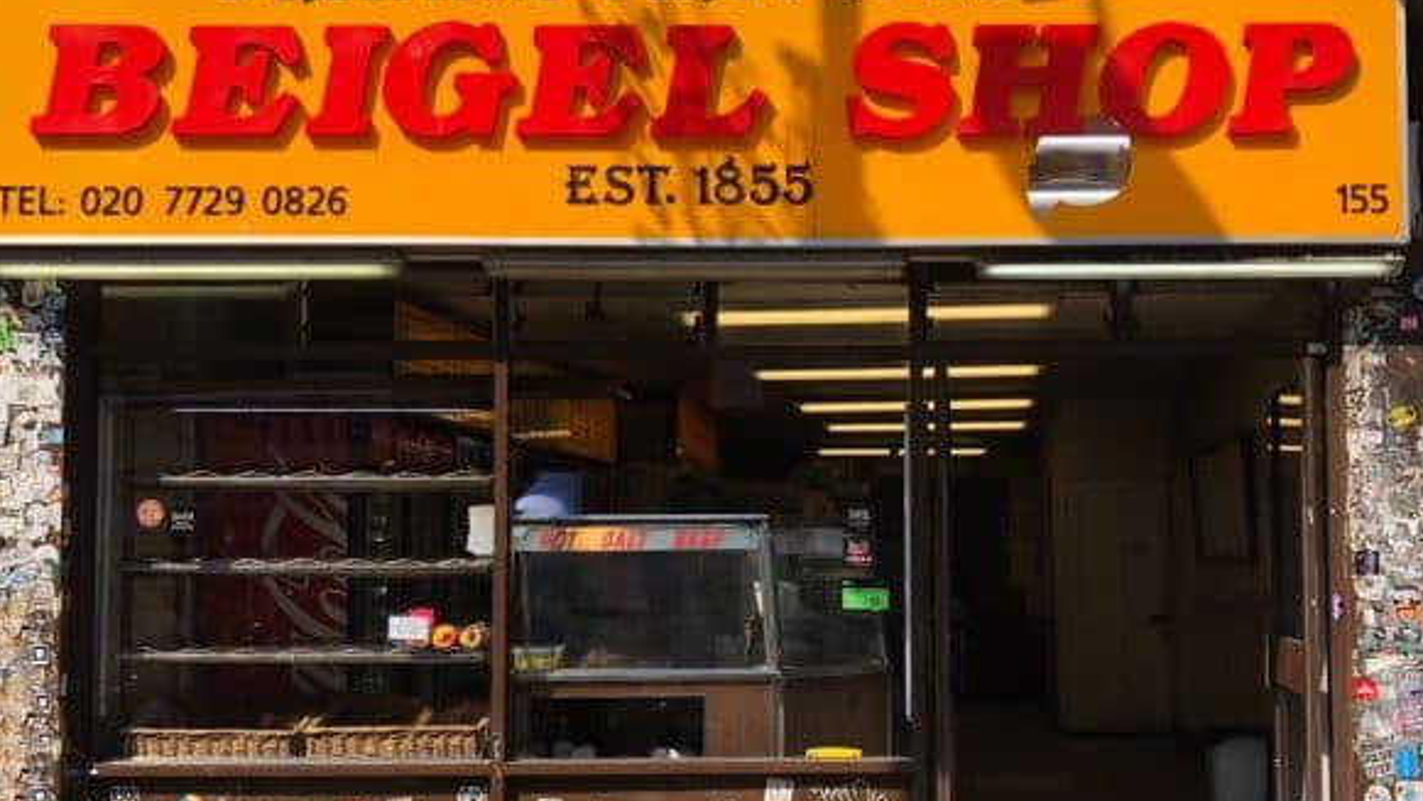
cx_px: 862
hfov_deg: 48.0
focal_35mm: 42
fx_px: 1585
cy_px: 487
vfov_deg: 28.3
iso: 20
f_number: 1.8
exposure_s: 1/852
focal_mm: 3.99
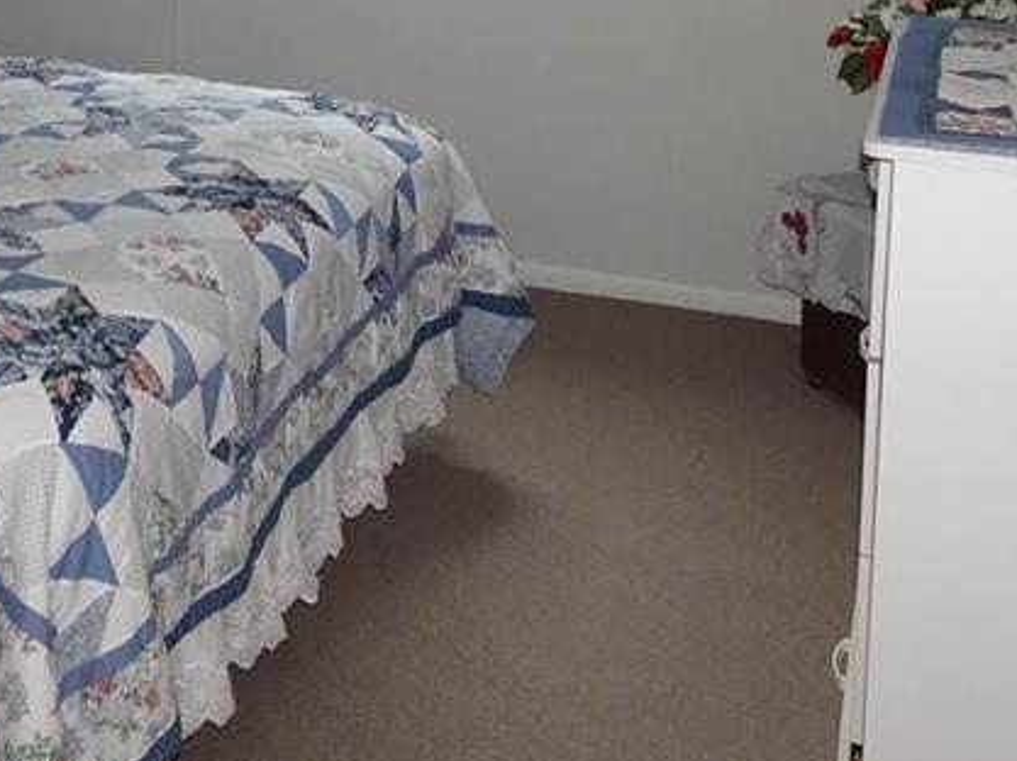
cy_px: -139
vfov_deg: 22.9
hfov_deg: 31.8
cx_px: 200
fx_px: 1732
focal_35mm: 59
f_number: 3.5
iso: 400
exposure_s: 1/30
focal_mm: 4.1
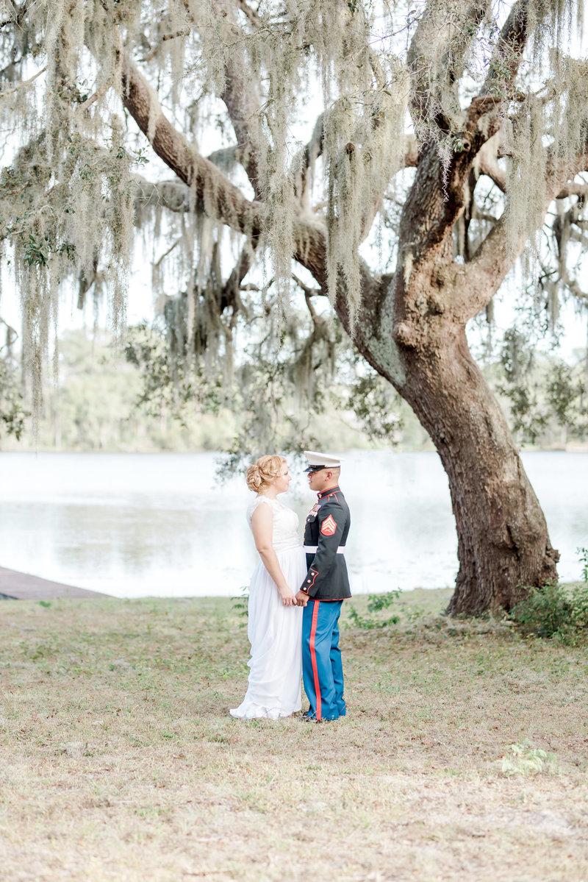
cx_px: 294
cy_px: 441
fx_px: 2081
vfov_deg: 23.9
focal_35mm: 85
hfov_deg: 16.1
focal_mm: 85
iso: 200
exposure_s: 1/1000
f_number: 2
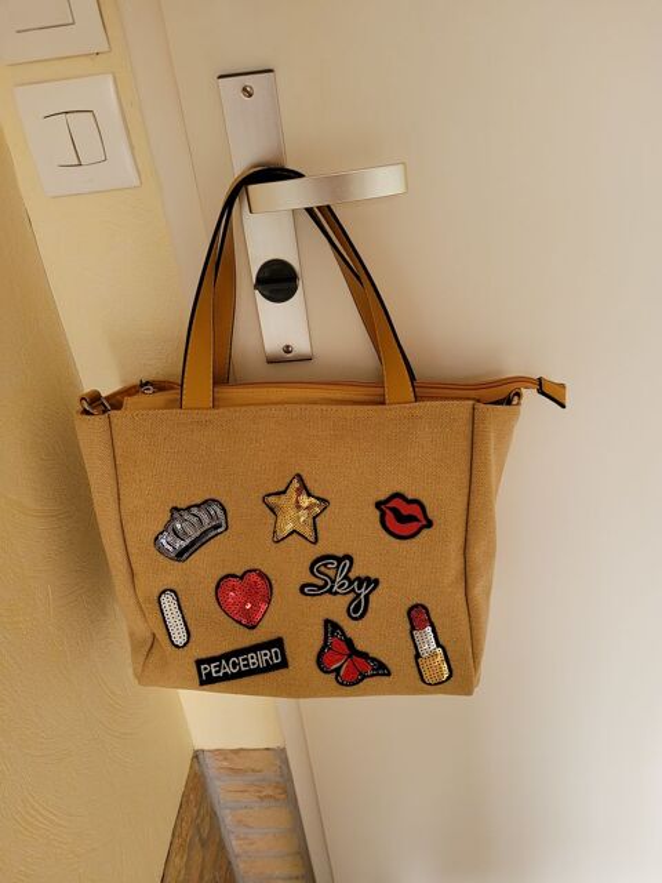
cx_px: 331
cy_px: 442
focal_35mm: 26
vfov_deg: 67.3
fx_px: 663
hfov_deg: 53.1
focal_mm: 5.4
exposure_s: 1/50
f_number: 1.8
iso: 250
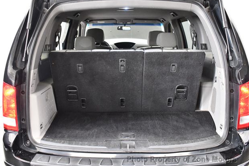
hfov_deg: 51.9
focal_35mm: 37
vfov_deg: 36.0
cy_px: 82
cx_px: 122
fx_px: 256
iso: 3600
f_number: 3.5
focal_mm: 18
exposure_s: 1/60
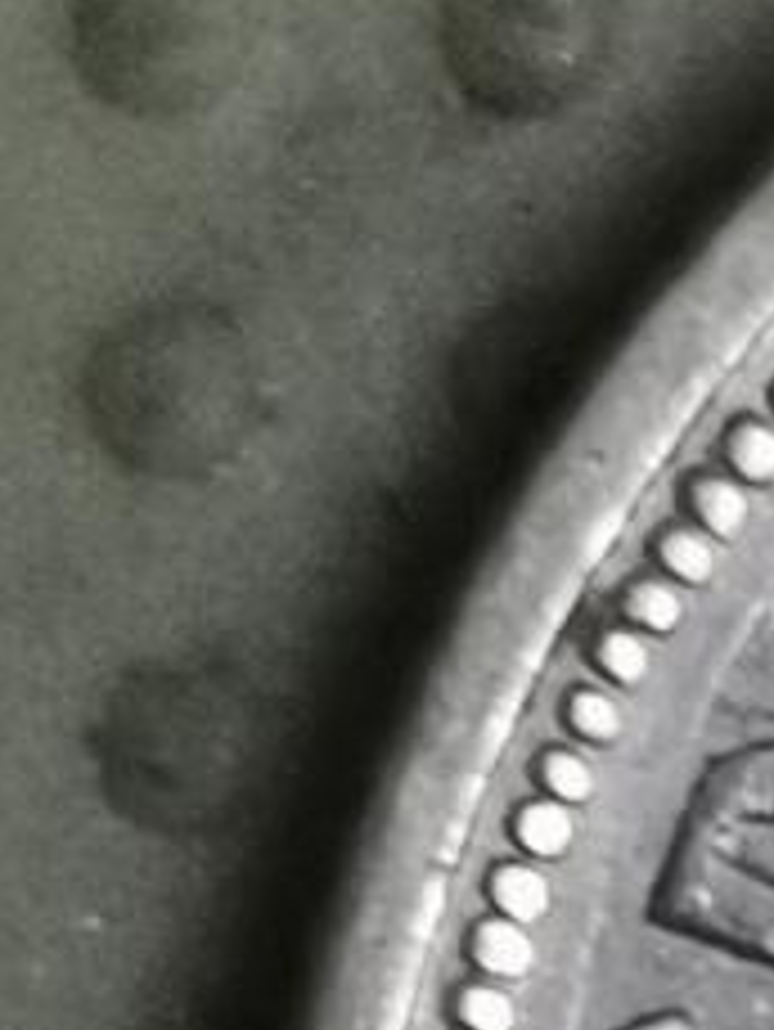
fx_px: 12152
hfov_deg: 3.6
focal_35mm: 408
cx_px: 1948
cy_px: 1547
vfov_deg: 4.8
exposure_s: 1/25.7
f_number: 1.8
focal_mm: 4.75
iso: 400
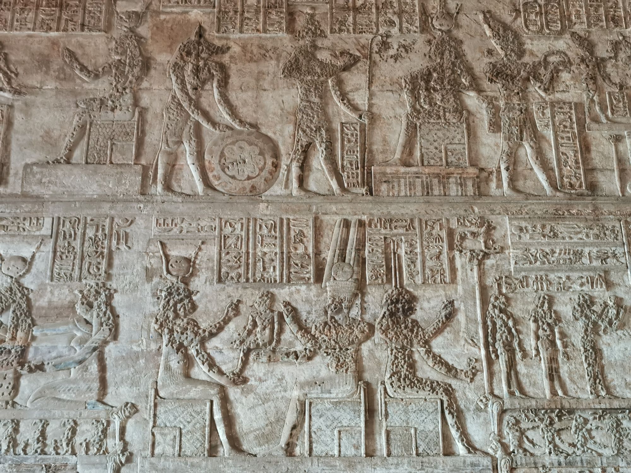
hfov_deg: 35.5
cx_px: 316
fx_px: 984
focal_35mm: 54
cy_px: 236
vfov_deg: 27.0
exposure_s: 1/40
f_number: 1.6
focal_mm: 5.56
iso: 250
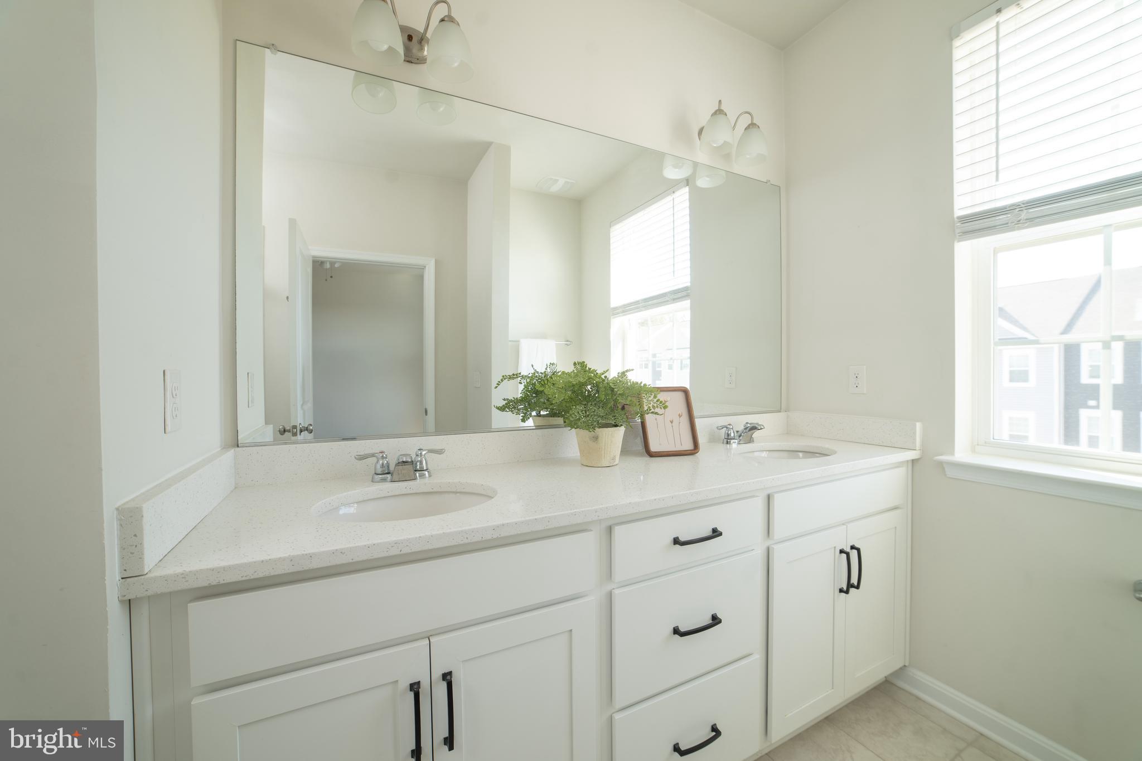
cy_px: 380
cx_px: 571
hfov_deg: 104.3
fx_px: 444
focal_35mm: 14
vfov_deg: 81.2
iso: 125
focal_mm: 14
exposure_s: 1/25
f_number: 5.6
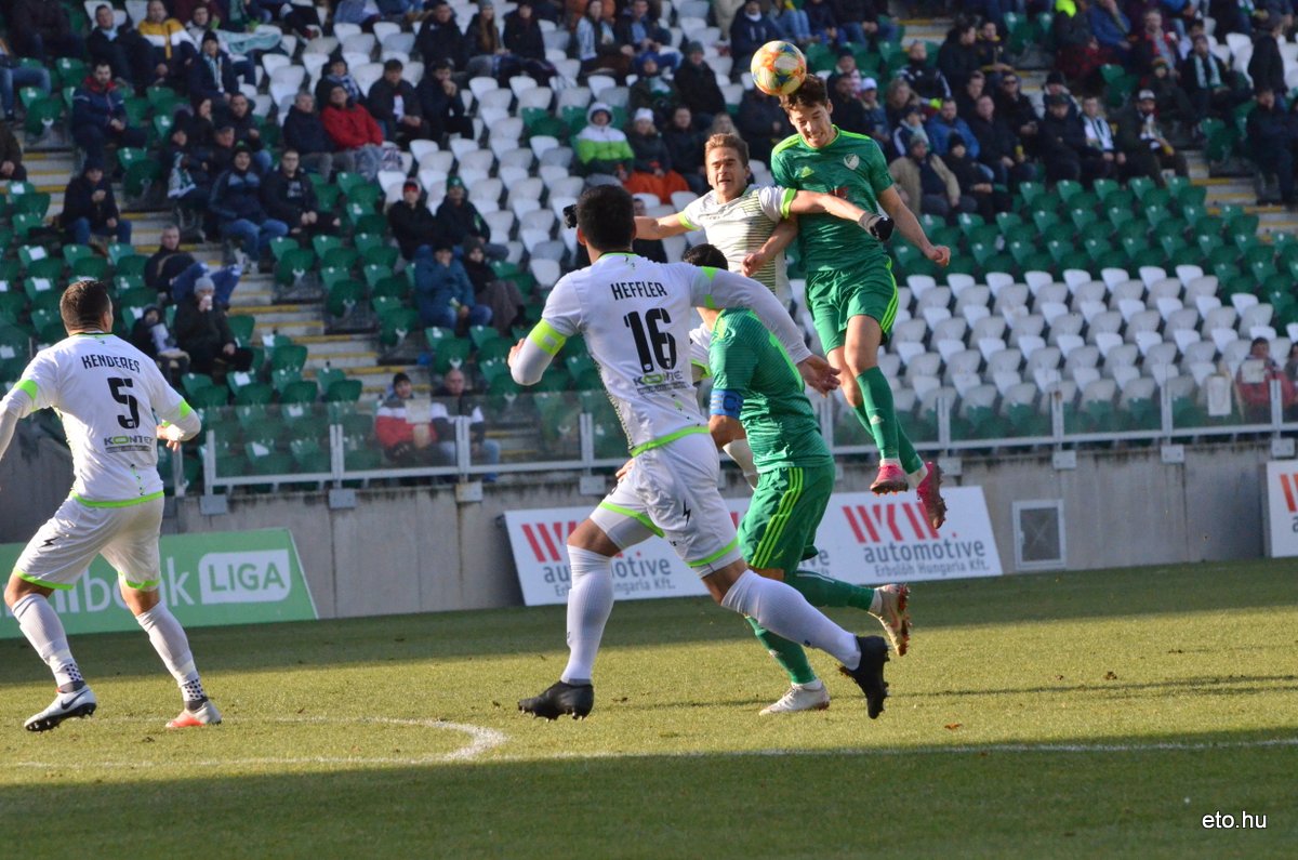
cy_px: 430
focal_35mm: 278
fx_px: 9985
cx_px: 649
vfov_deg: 4.9
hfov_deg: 7.4
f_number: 8
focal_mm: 185
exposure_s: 1/4000
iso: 3200
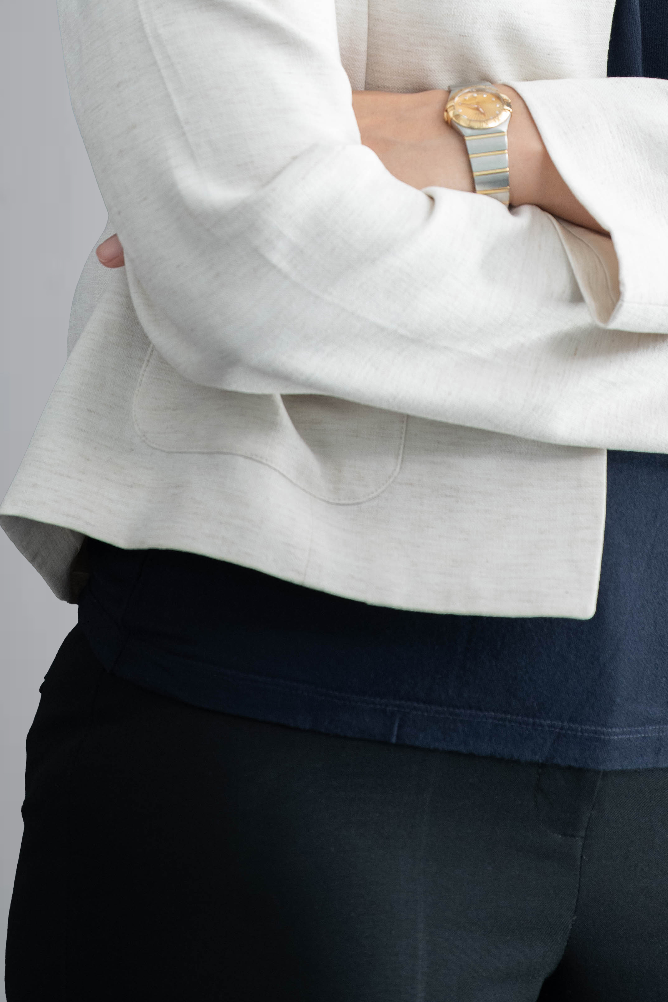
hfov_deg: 3.0
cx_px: 444
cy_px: -89
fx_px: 12581
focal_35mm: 452
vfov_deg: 4.6
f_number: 3.5
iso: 400
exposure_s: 1/400
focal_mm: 200
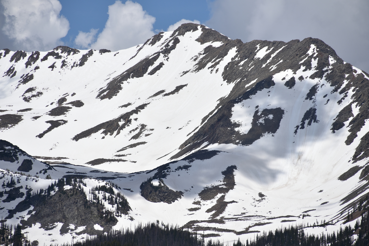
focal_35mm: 300
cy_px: 123
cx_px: 184
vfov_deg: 4.6
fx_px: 3075
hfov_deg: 6.9
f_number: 9
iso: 100
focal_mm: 300
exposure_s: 1/640
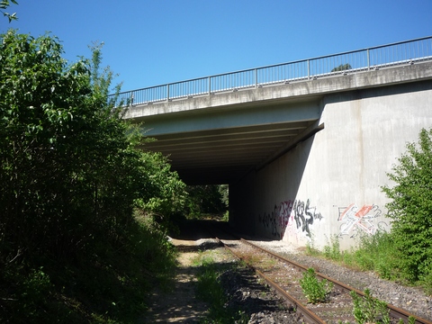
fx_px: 399
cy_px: 162
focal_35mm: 32
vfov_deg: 44.2
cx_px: 216
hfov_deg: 56.8
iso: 100
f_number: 4.5
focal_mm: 5.2
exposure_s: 1/400
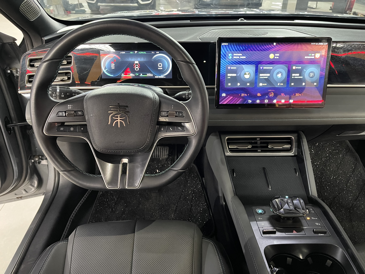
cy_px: 137
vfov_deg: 54.9
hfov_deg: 69.4
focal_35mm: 25
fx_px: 264
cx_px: 182
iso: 500
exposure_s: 1/23
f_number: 1.6
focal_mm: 5.1
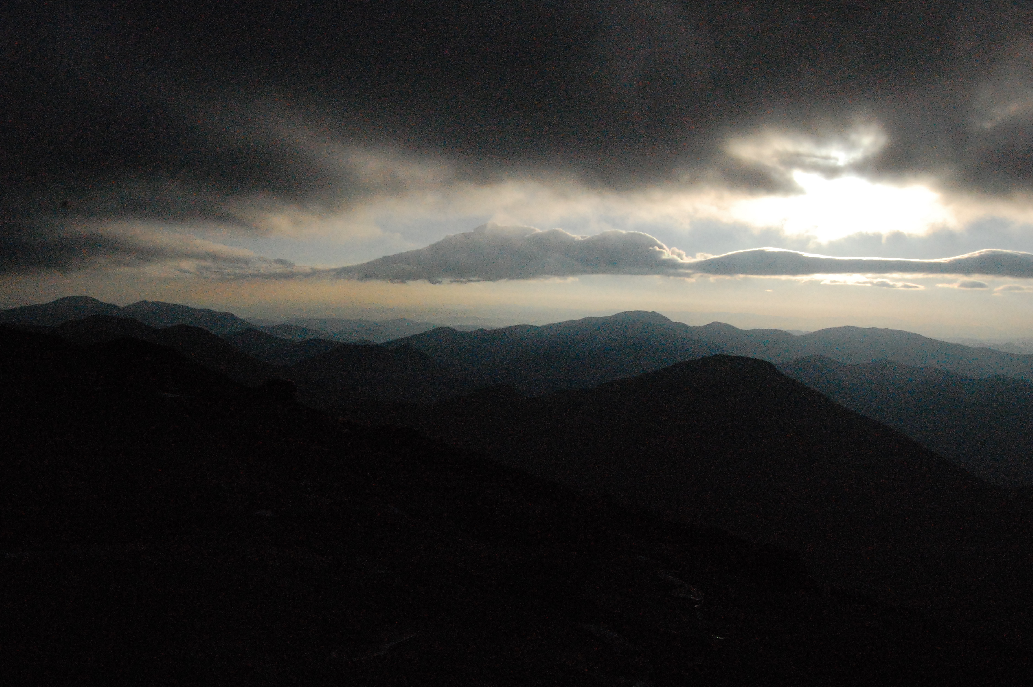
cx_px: 516
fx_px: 817
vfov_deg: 45.6
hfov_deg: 64.6
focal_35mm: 28
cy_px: 344
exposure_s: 1/1000
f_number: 16
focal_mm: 19
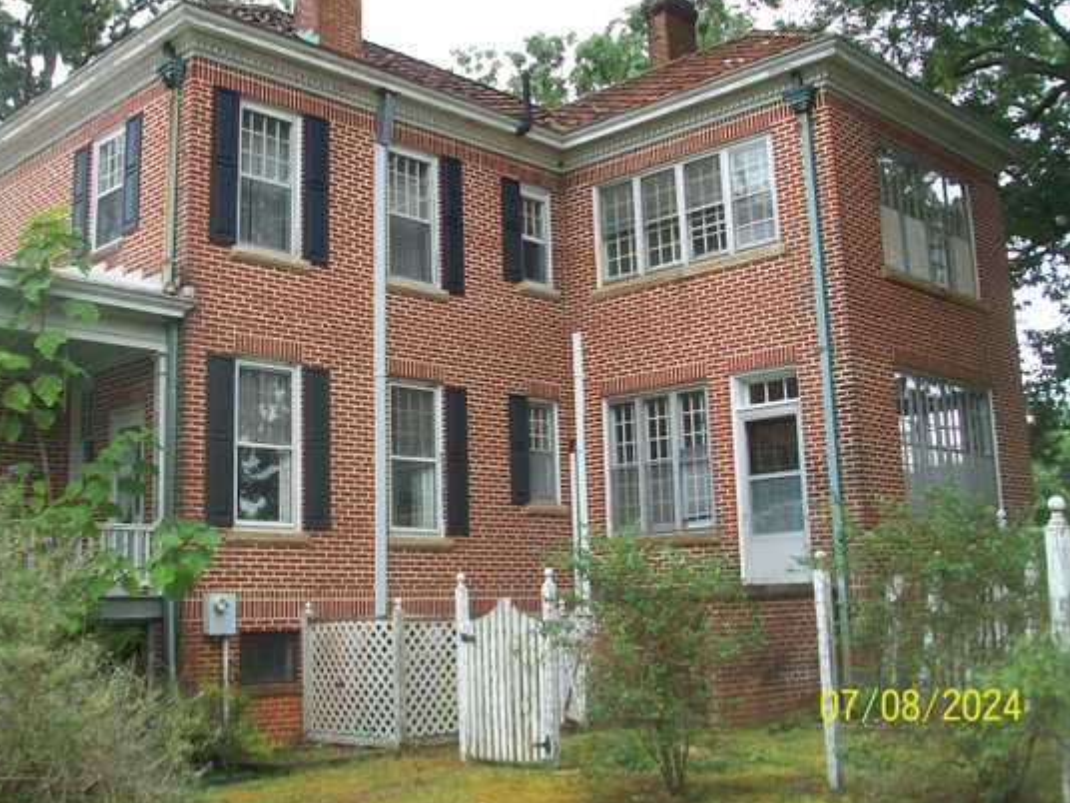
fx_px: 1236
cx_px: 456
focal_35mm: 40
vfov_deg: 35.9
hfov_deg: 46.7
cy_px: 339
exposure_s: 1/200
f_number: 2.8
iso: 80
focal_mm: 5.7
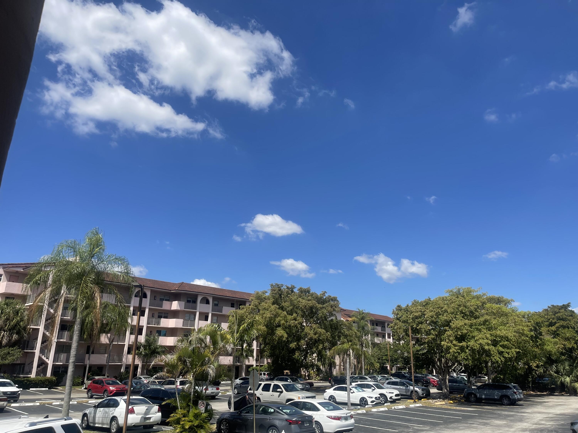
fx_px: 417
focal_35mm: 25
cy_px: 216
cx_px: 289
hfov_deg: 69.4
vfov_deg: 54.9
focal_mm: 5.1
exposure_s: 1/4049
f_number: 1.6
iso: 32
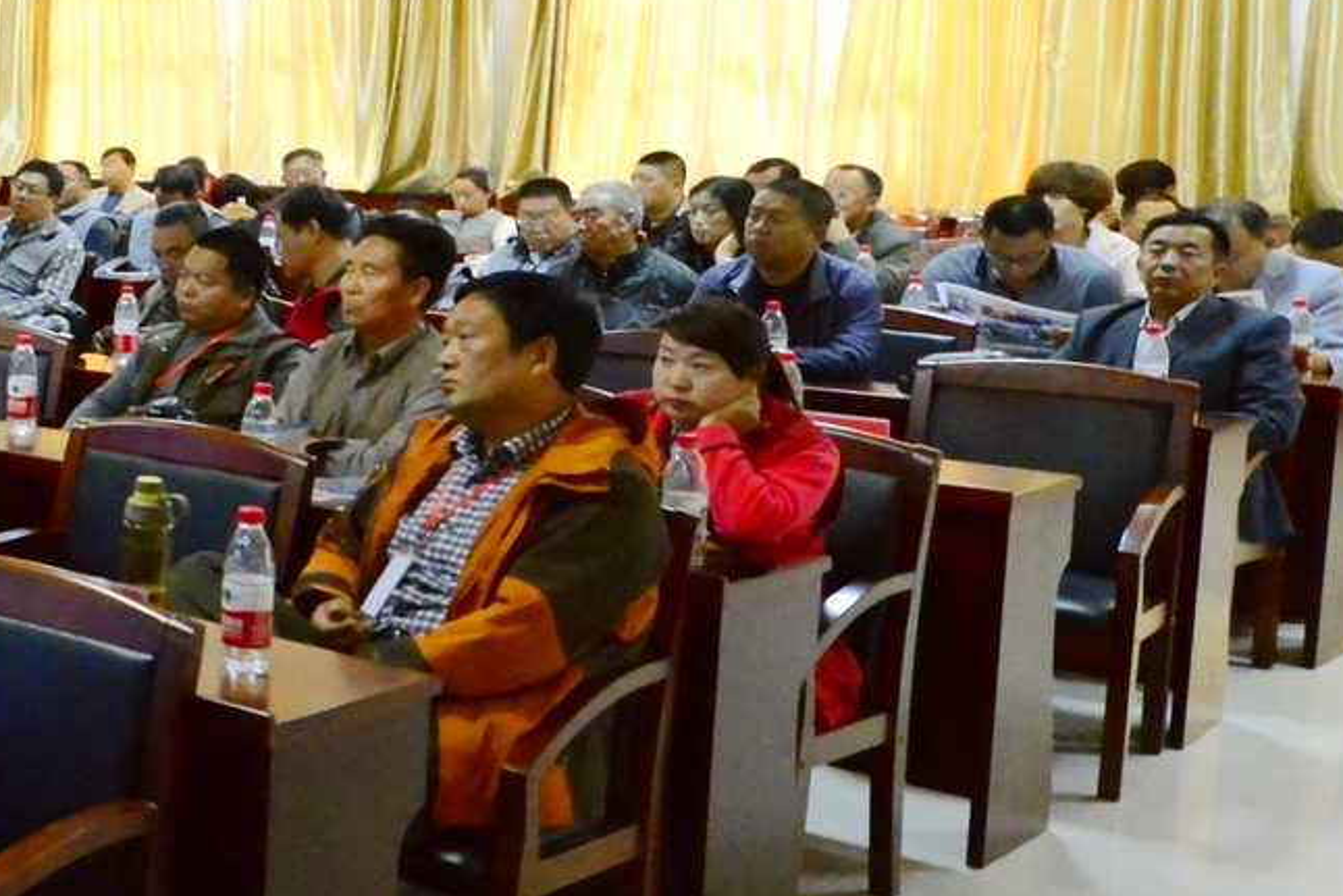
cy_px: 256
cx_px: -657
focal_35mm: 52
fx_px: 1940
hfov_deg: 27.2
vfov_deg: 25.8
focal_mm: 14
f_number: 4.5
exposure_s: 1/160
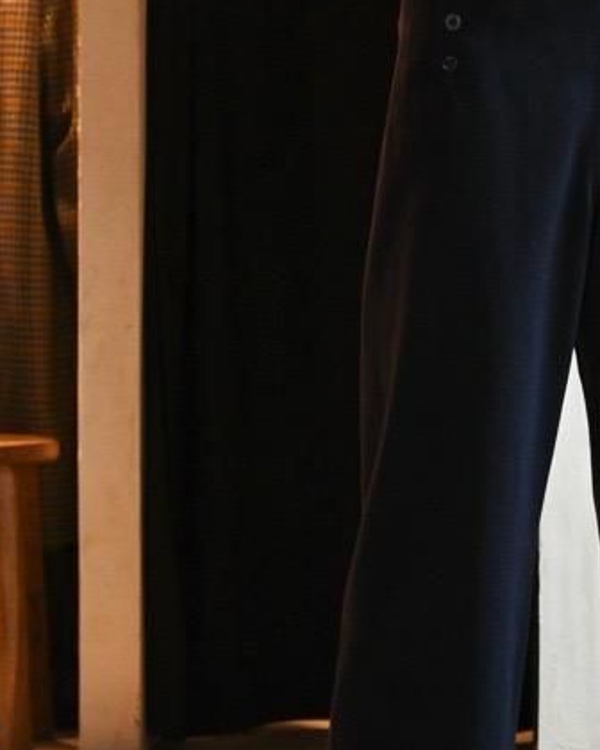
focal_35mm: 101
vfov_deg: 19.0
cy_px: 329
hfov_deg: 15.1
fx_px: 2242
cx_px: 557
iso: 2500
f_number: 5.6
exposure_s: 1/40
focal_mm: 47
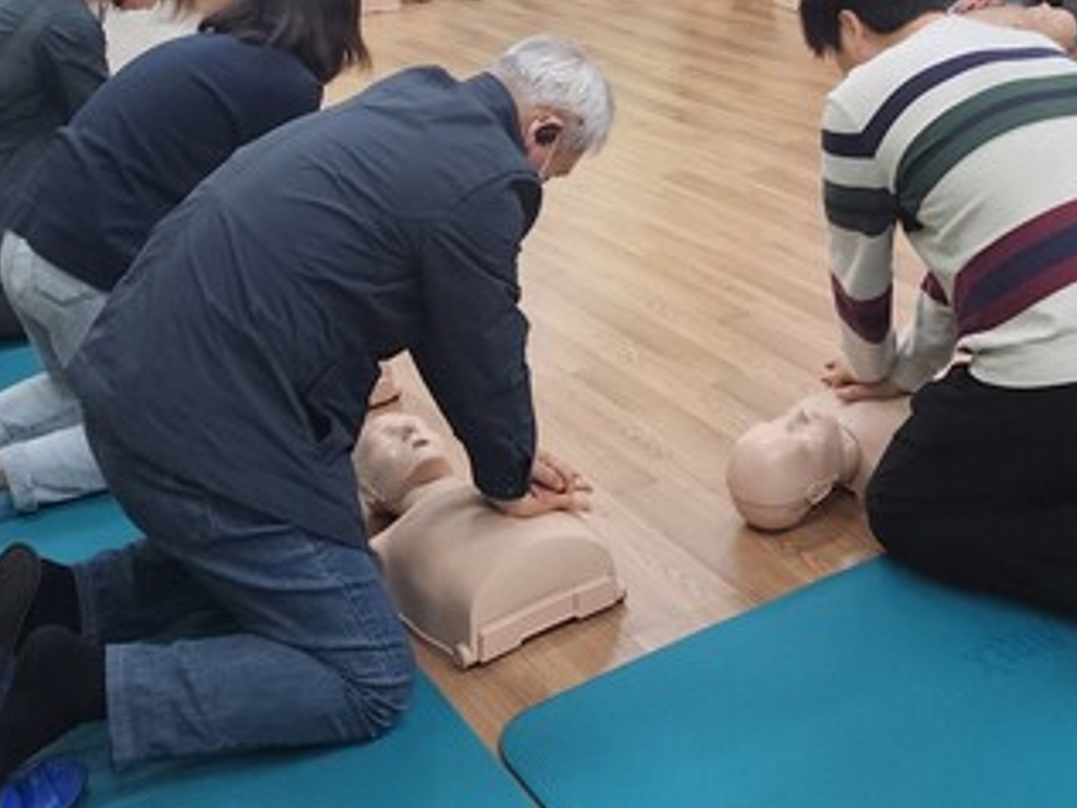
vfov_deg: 26.6
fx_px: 1587
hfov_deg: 37.3
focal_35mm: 51
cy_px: -49
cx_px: 661
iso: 160
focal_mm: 6.4
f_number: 1.8
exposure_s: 1/120
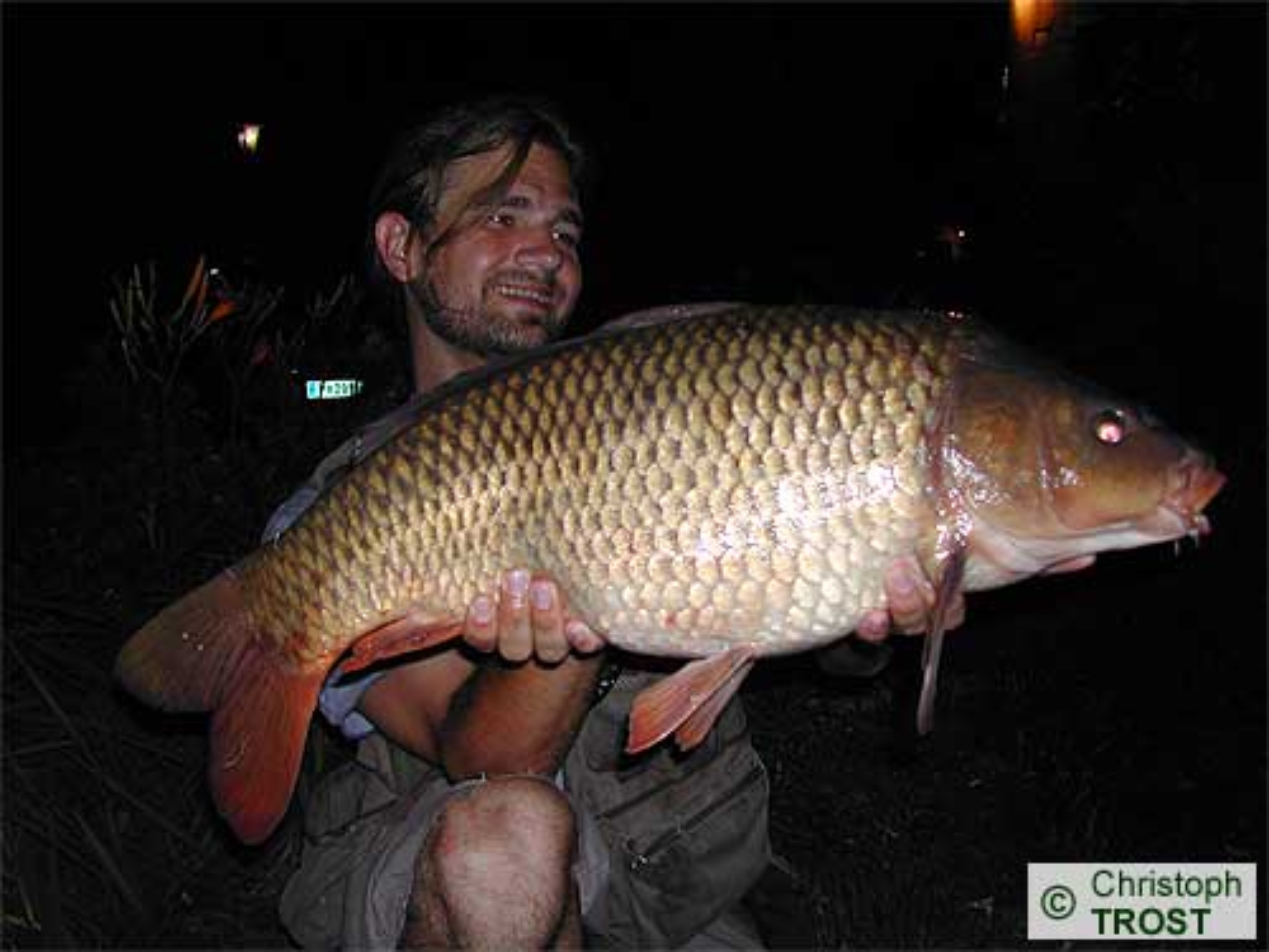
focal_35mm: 38
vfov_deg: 37.7
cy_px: 476
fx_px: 1393
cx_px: 634
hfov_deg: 49.0
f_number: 2.8
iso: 100
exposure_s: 1/60
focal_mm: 8
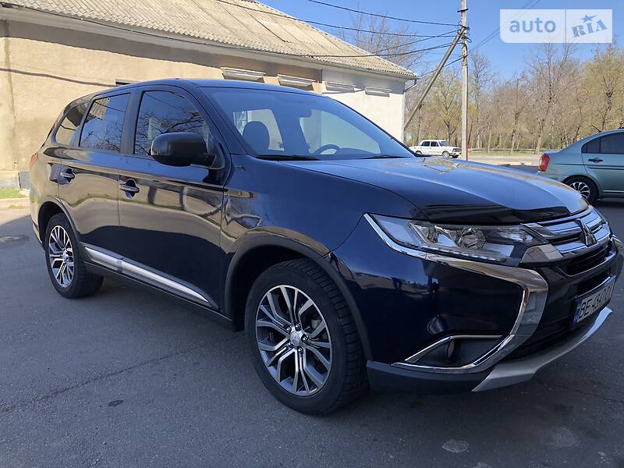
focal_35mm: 28
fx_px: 505
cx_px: 312
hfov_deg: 63.4
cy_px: 234
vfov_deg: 49.7
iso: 20
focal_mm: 4
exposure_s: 1/466
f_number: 1.8
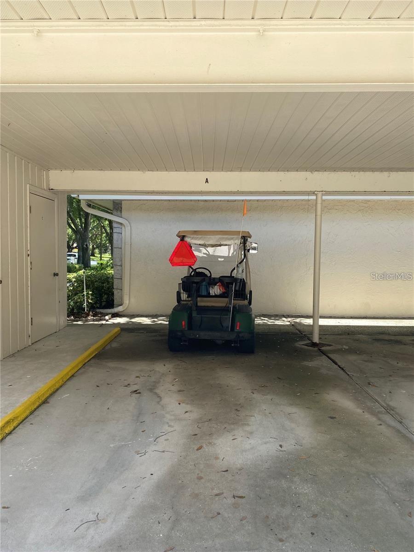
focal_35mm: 26
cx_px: 207
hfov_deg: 53.1
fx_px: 415
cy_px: 276
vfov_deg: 67.3
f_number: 1.8
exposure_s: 1/742
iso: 32
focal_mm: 4.25
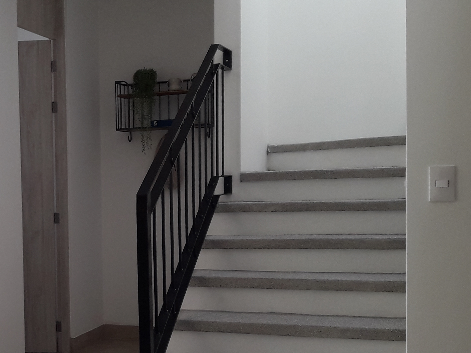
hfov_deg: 30.4
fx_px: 830
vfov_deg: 23.9
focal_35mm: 61
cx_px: 56
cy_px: 229
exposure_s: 1/120
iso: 50
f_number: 1.9
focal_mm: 3.7
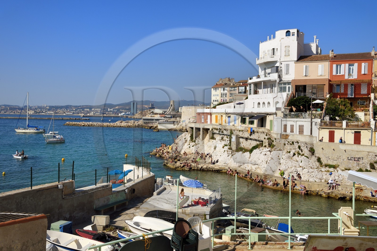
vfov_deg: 36.8
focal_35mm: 36
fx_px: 377
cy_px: 126
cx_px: 188
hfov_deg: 53.2
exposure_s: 1/250
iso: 200
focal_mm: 36
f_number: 20
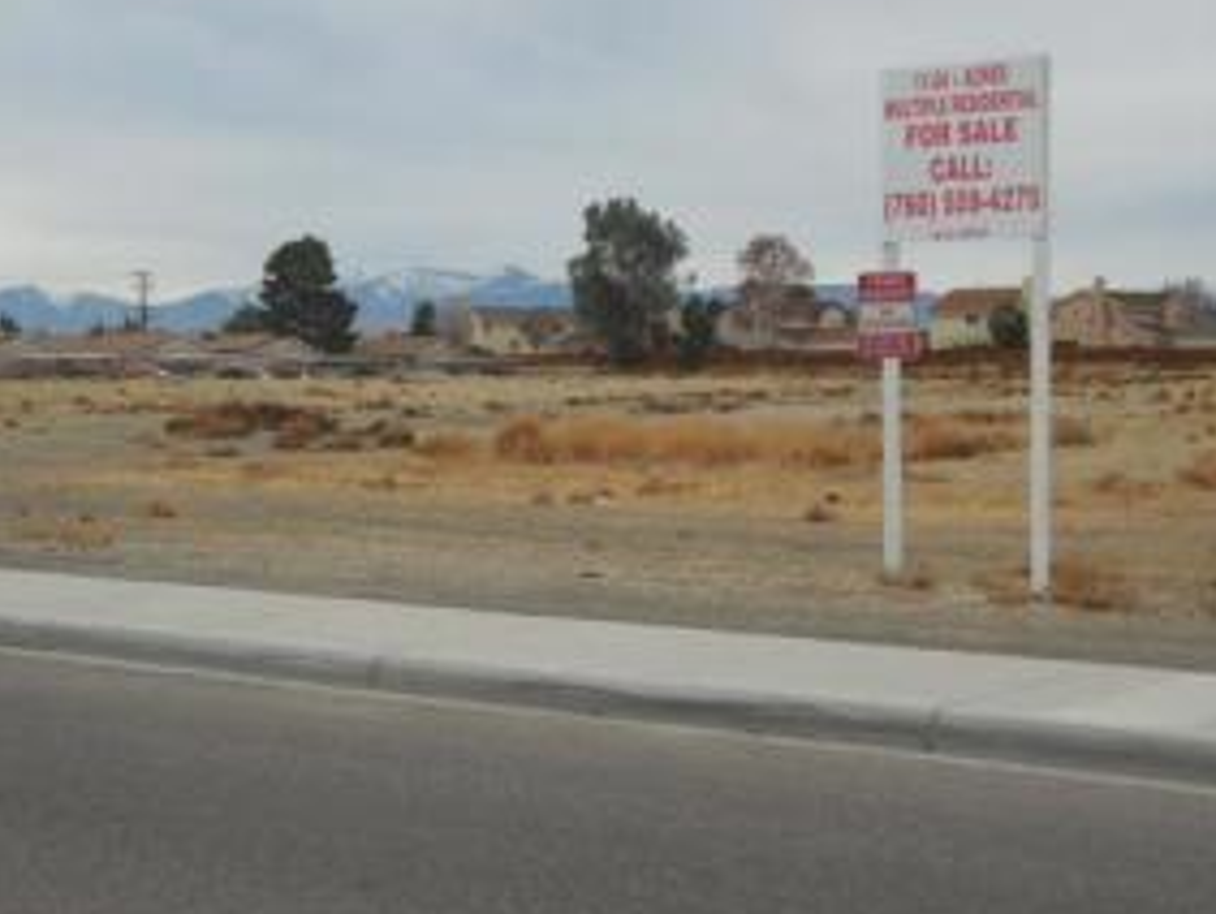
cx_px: 367
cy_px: 371
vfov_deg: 21.6
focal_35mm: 68
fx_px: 2391
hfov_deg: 28.3
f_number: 4
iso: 125
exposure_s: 1/500
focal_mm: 8.7
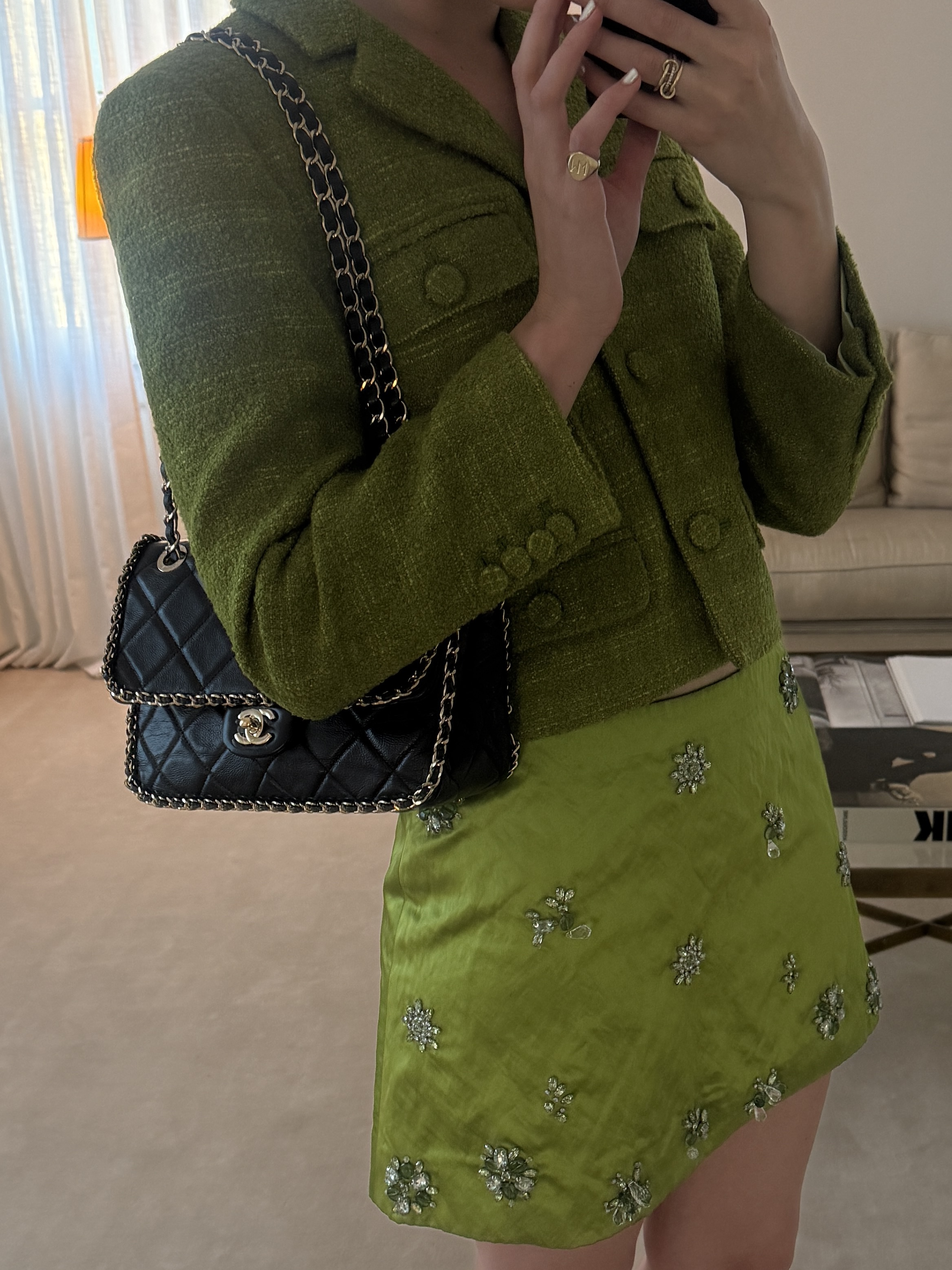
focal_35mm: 24
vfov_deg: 71.6
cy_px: 635
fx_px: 880
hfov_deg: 56.8
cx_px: 476
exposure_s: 1/60
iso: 250
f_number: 1.78
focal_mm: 6.76
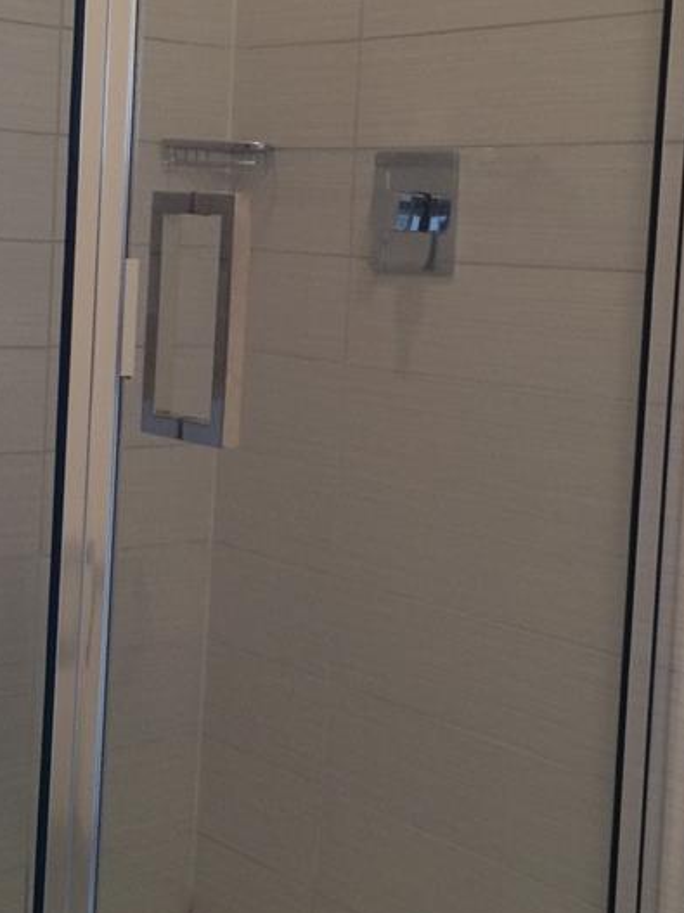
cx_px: 353
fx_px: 1740
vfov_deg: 29.3
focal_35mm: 66
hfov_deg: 22.2
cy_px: 369
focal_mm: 4.15
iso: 160
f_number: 2.2
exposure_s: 1/30
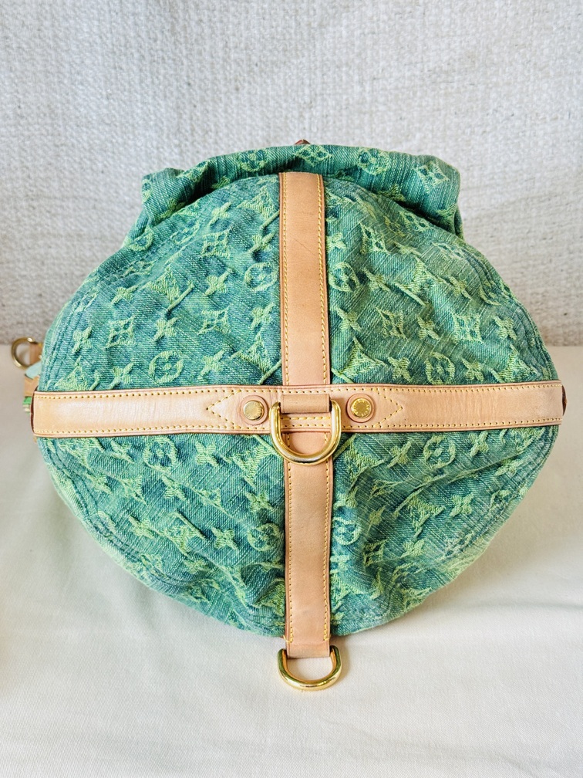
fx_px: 1078
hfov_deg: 30.3
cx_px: 292
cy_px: 389
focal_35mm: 48
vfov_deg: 39.7
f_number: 1.78
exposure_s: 1/100
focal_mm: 6.76
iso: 80
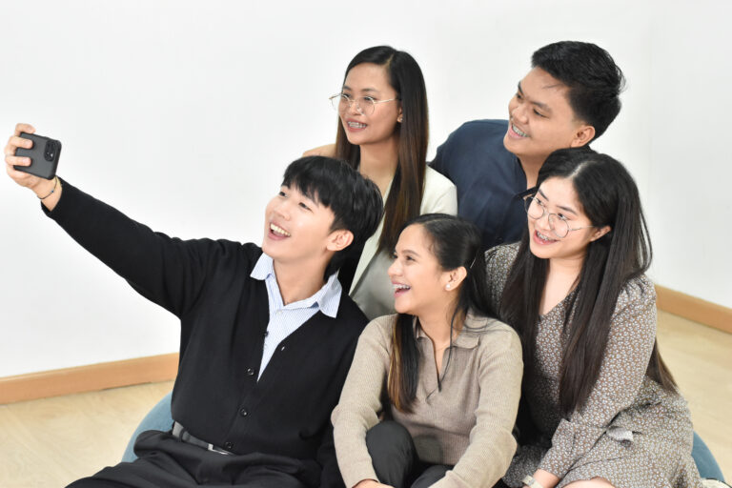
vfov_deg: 18.2
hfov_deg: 27.0
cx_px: 366
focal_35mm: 75
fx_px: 1525
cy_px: 244
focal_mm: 50
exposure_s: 1/200
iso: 1600
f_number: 2.8
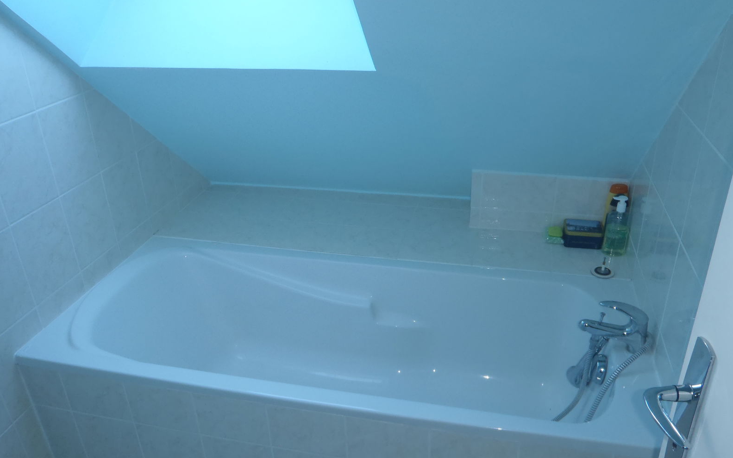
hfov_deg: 62.9
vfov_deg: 41.7
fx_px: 599
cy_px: 265
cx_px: 367
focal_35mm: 30
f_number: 3.5
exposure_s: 1/30
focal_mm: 5
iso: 100
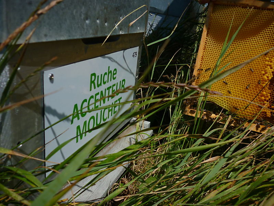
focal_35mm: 33
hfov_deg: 55.4
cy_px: 103
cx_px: 137
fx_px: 261
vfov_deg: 42.9
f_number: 8
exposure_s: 1/400
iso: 80
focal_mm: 5.5
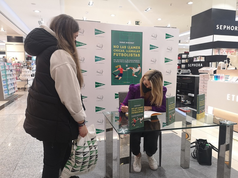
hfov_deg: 65.3
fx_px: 186
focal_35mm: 27
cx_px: 119
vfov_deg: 51.4
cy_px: 89
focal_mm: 5.58
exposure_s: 1/50
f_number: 1.8
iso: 125
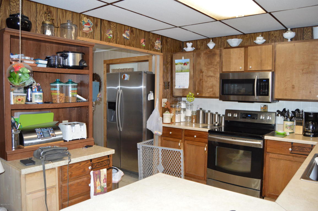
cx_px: 159
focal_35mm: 27
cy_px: 106
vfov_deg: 47.9
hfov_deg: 67.4
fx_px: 238
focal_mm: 18
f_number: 3.5
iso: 1000
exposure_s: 1/60
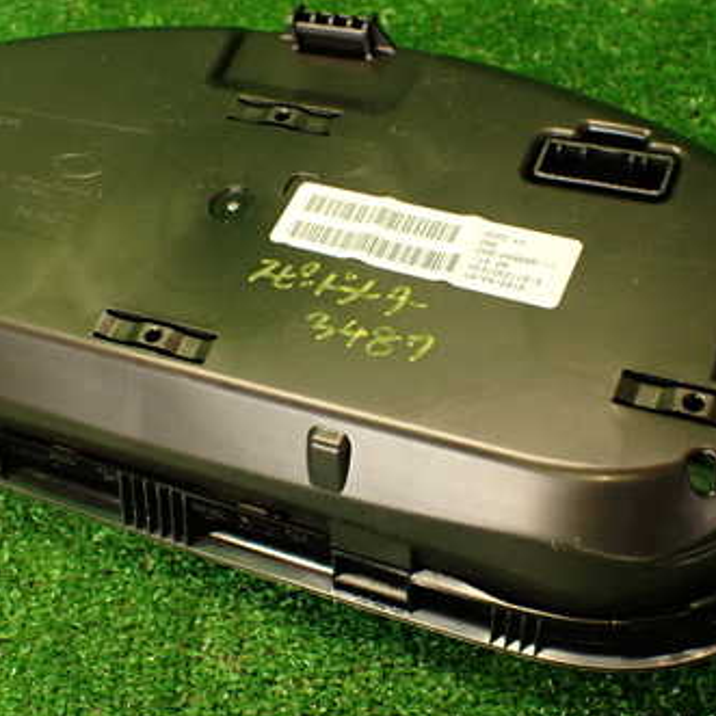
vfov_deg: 35.4
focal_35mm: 48
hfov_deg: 35.3
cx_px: 335
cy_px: 363
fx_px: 1123
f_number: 2.3
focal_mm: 5.4
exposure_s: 1/30
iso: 320
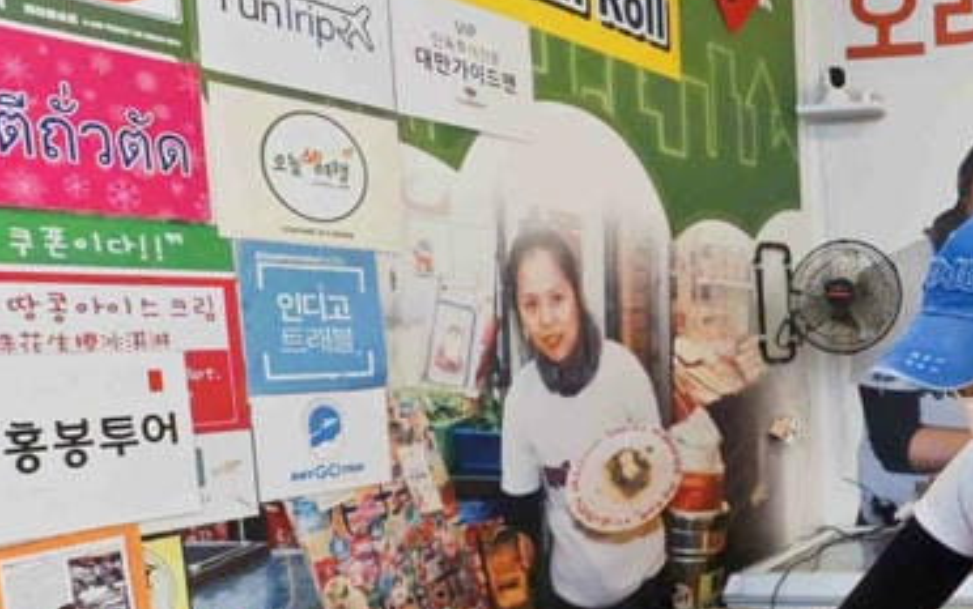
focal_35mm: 41
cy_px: 444
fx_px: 1088
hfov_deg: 40.2
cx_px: 1041
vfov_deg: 30.8
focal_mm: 2.03
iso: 250
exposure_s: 1/360
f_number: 1.8
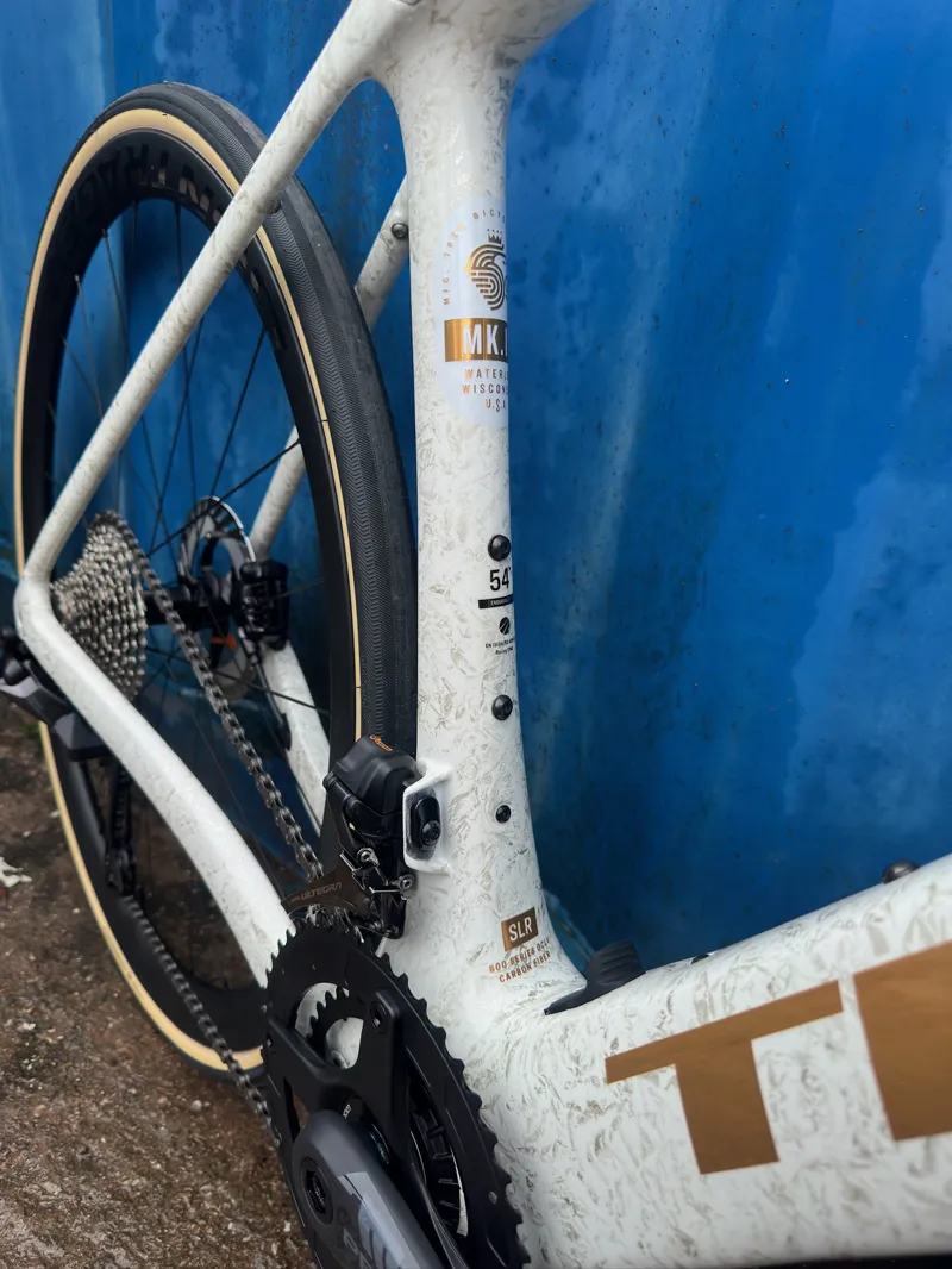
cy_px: 634
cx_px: 476
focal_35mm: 24
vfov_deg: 71.6
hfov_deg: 56.8
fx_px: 880
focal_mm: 6.86
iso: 80
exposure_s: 1/357
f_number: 1.78
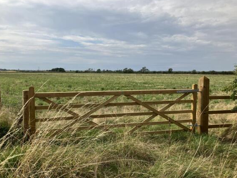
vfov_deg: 48.2
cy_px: 89
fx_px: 199
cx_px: 118
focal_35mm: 29
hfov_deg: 61.7
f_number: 1.8
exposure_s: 1/2433
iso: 32
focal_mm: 3.99
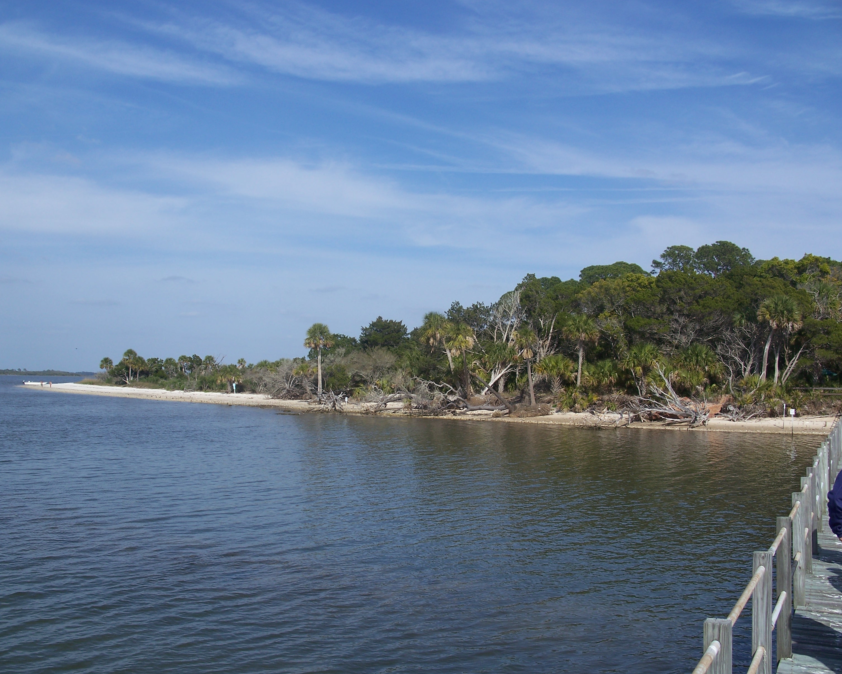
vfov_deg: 38.2
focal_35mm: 39
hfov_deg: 46.8
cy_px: 340
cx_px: 393
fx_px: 972
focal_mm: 7.8
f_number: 4
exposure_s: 1/800
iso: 64
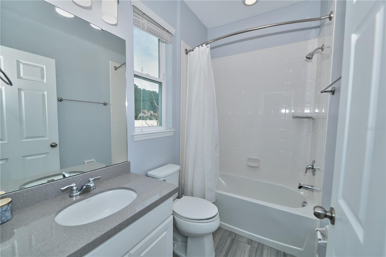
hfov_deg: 104.3
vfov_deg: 81.2
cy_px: 128
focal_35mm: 14
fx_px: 150
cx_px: 193
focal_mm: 14
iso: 100
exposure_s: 1/200
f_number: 4
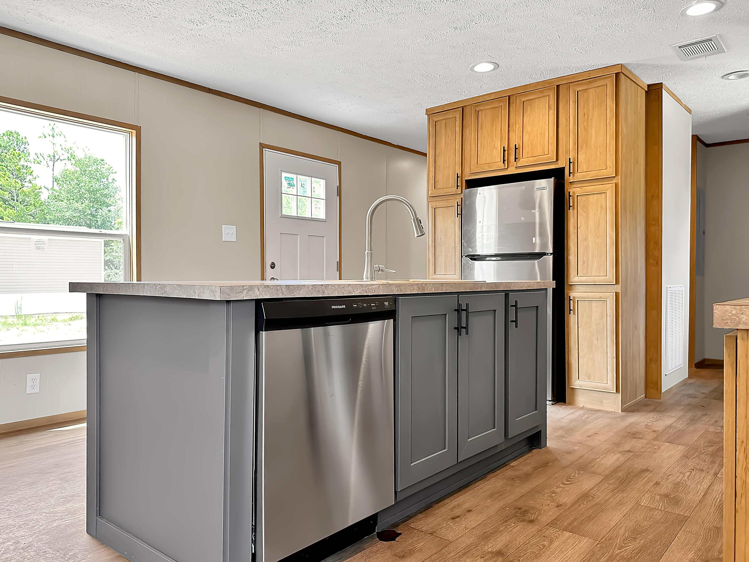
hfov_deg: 71.6
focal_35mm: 24
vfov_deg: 56.8
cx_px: 374
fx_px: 519
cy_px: 281
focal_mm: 6.86
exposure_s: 1/120
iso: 125
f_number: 1.78
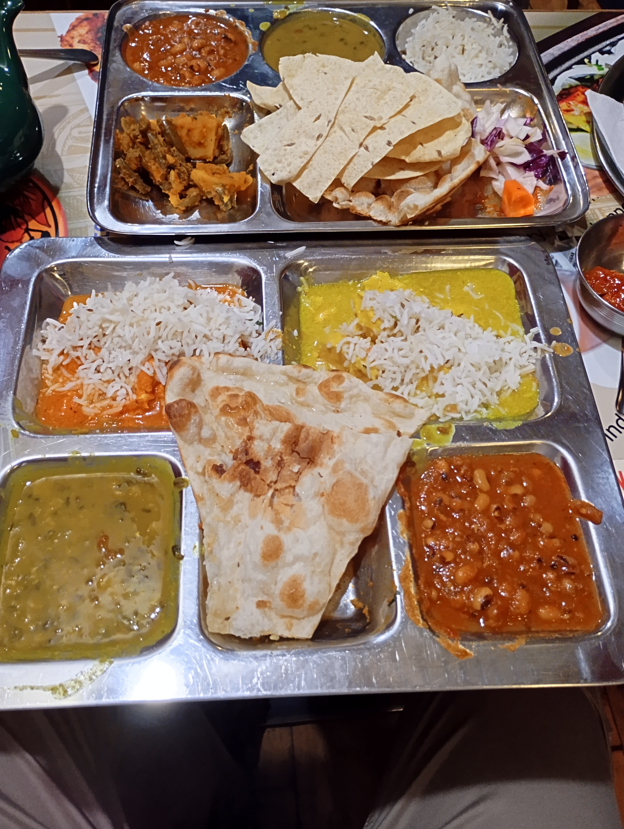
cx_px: 312
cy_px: 414
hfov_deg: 49.9
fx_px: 671
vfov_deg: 63.4
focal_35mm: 28
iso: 871
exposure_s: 1/20
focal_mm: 4.27
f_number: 1.8
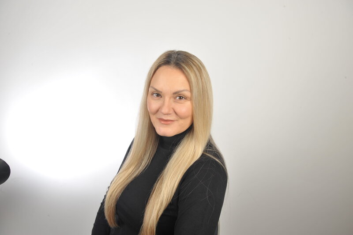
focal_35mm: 40
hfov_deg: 48.5
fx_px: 392
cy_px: 118
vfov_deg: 33.3
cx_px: 176
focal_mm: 40
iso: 200
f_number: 13
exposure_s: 1/160
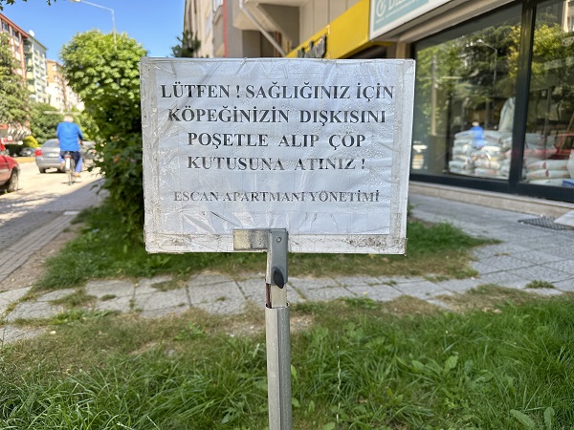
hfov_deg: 71.6
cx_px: 287
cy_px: 215
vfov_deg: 56.8
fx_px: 398
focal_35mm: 24
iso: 80
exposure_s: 1/680
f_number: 1.78
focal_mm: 6.86
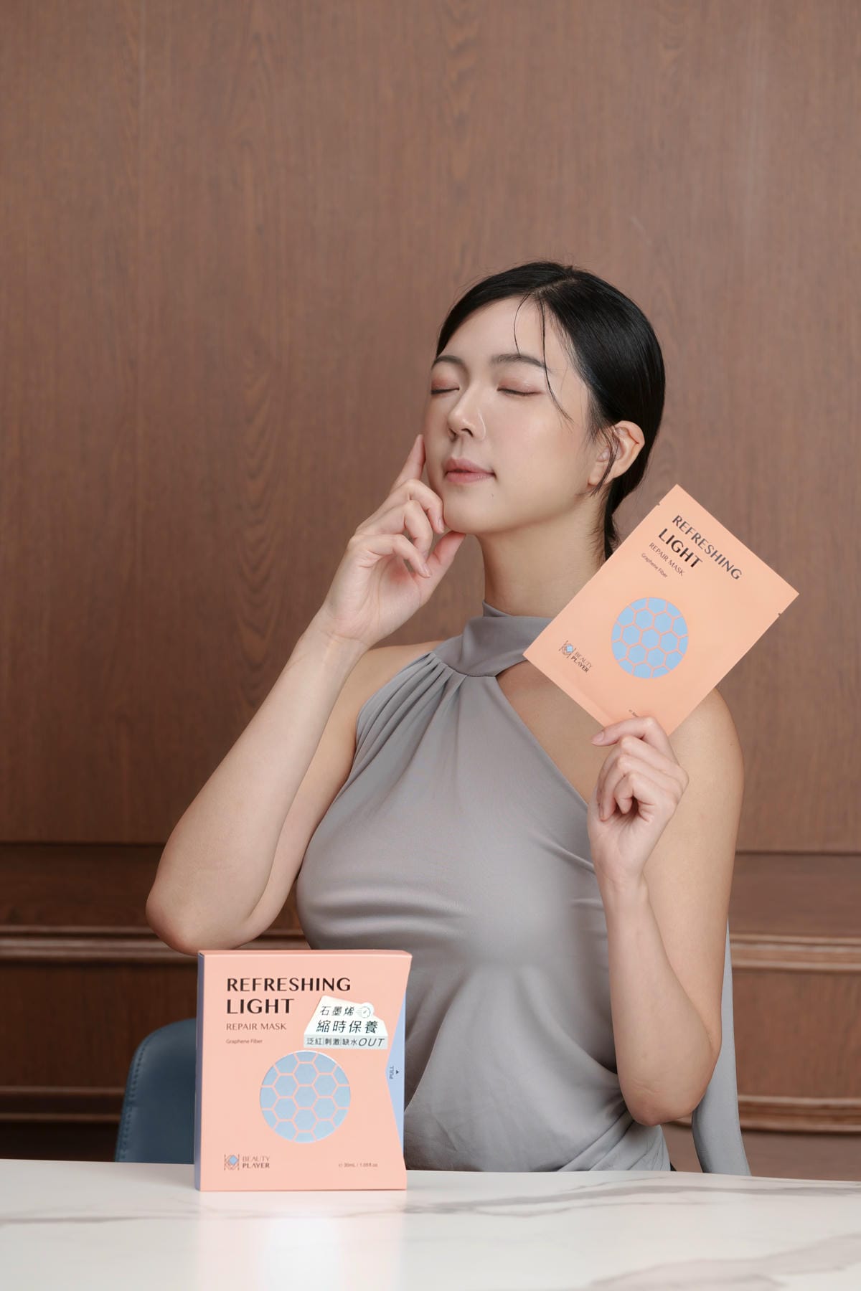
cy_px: 646
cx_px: 430
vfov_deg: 13.4
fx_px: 5488
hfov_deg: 9.0
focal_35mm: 153
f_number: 5.6
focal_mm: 153
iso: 320
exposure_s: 1/200
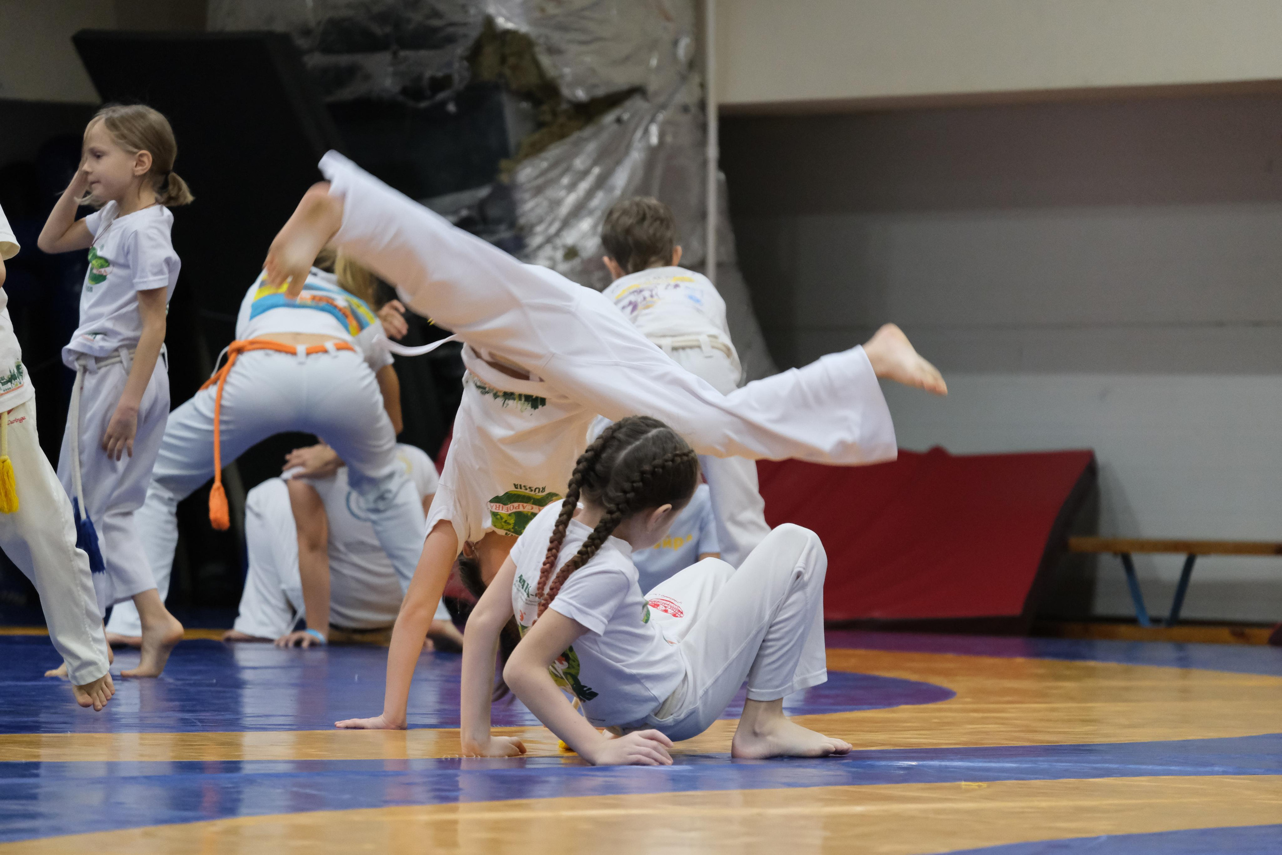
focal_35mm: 192
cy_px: 428
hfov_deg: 10.7
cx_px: 641
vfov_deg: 7.2
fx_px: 6837
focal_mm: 128
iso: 5000
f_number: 4.4
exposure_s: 1/320
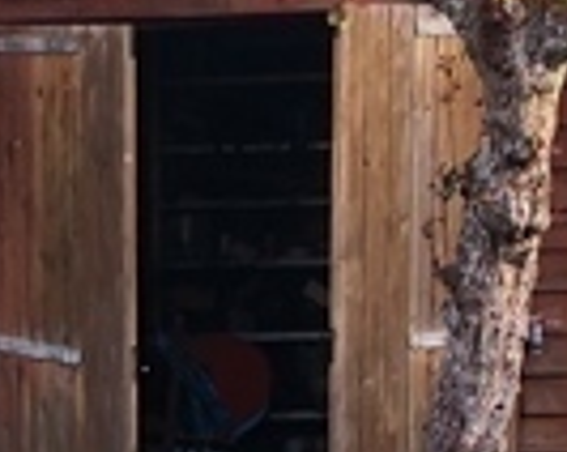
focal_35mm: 203
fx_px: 3402
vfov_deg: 7.4
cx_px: -94
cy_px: 716
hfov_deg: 9.4
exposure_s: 1/50
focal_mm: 3.95
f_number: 1.6
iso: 64
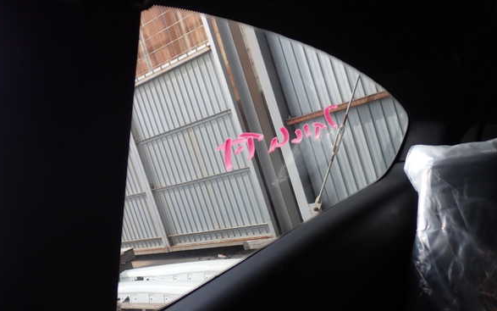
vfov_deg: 32.8
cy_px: 169
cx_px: 244
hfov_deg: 50.4
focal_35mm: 39
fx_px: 528
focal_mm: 6.37
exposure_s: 1/125
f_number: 2.5
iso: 100
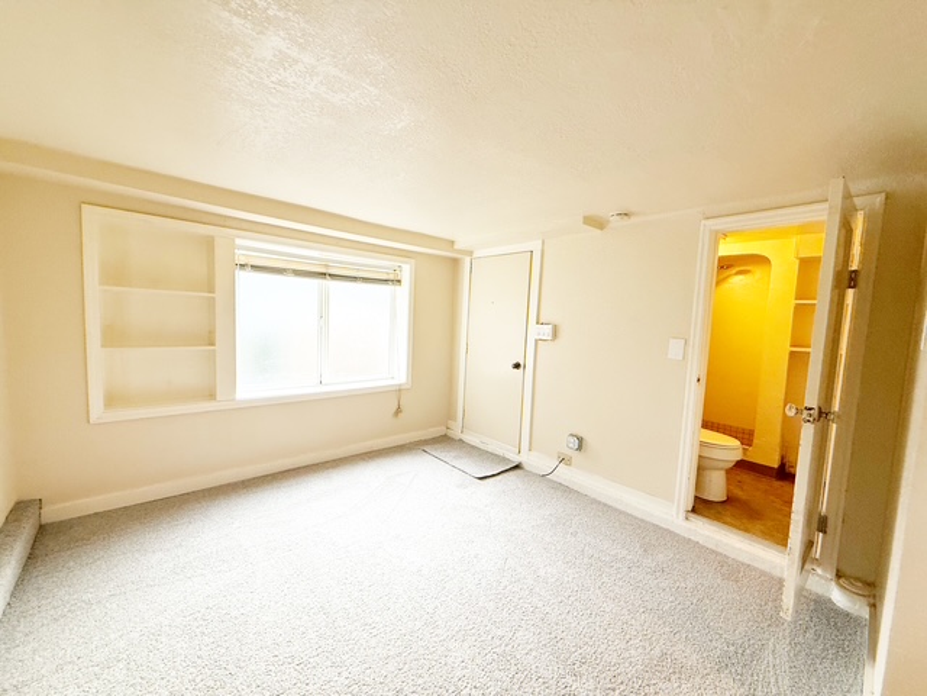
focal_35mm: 14
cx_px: 464
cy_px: 348
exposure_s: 1/120
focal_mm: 2.22
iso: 200
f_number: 2.2
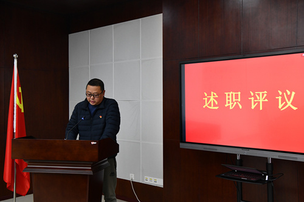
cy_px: 101
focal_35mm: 42
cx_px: 152
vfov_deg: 31.9
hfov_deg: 46.4
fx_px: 355
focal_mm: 42
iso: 2000
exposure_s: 1/125
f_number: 5.6
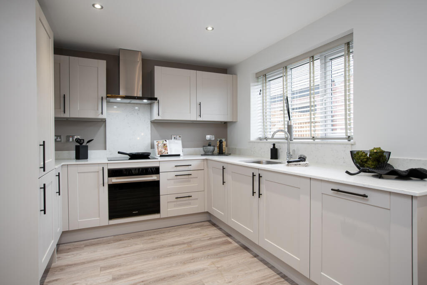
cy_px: 142
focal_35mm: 21
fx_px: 249
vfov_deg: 59.5
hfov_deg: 81.2
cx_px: 214
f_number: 7.1
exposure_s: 1/5
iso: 200
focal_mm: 21
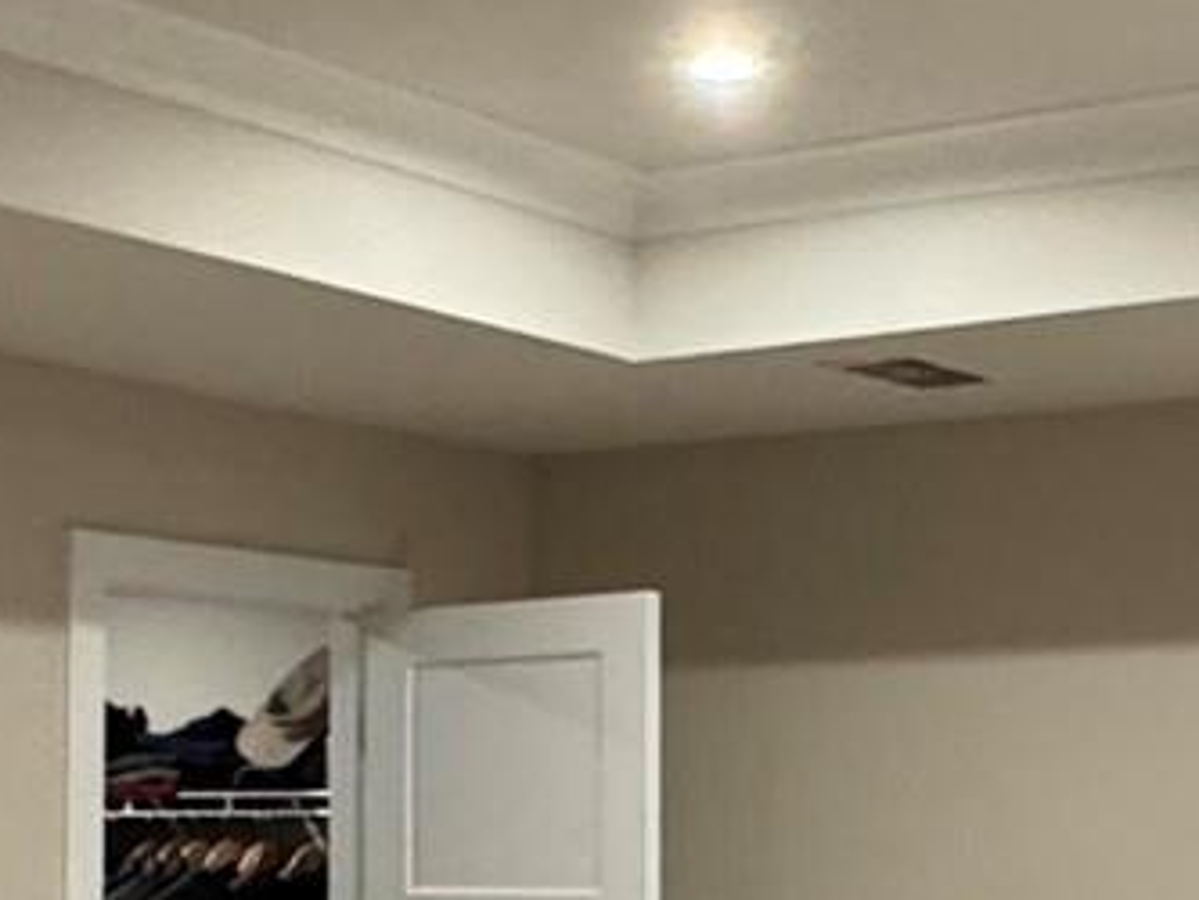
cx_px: 753
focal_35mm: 86
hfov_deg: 22.7
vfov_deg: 17.1
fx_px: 2980
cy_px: 713
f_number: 2.2
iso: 400
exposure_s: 1/60
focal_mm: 2.22
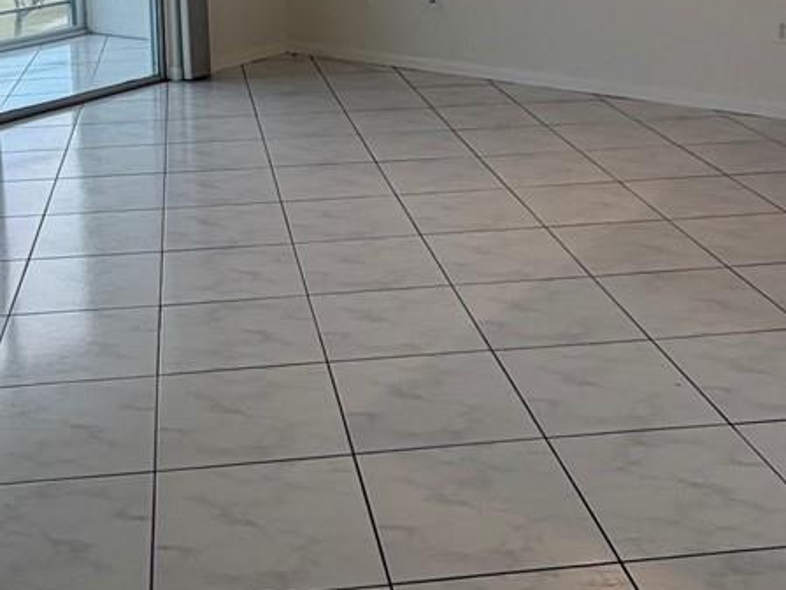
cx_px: 309
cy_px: 23
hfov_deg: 38.0
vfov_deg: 27.7
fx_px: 1135
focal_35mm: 50
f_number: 2.2
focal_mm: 2.22
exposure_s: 1/120
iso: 80
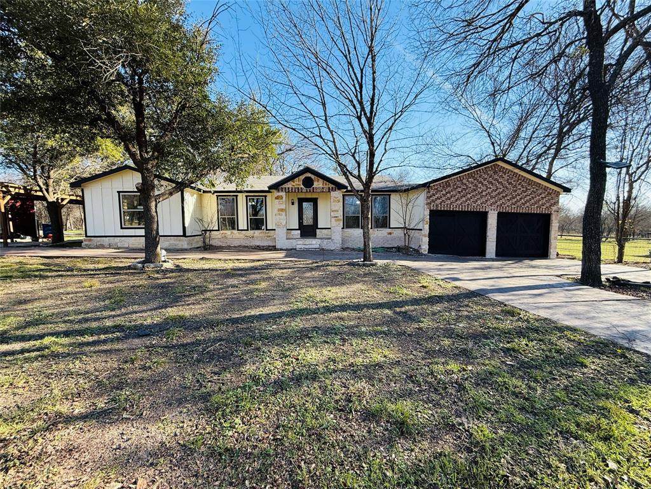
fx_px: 263
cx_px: 326
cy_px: 244
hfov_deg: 102.1
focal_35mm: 14
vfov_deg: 85.7
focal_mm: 2.22
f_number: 2.2
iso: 64
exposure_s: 1/413
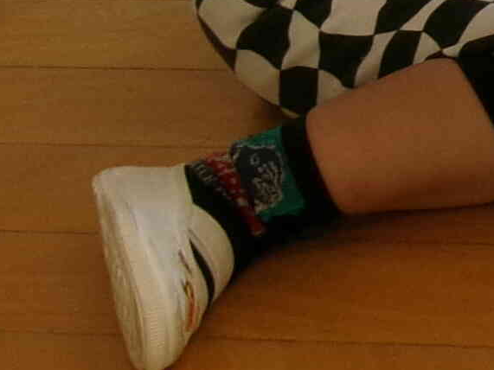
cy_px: -171
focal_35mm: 179
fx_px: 2554
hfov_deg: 9.9
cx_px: 1140
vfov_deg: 8.1
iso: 100
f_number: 3.9
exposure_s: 1/34
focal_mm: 5.1
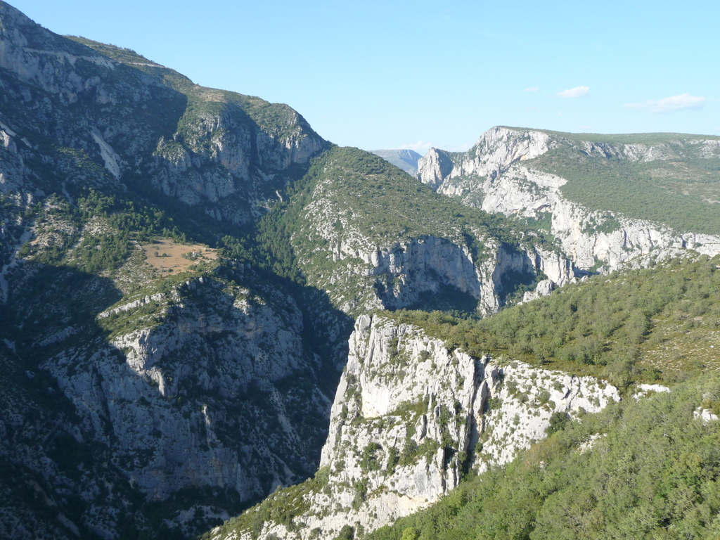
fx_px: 749
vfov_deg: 39.7
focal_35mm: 36
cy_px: 270
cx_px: 360
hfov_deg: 51.4
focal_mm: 6
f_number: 3.7
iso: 100
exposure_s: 1/400
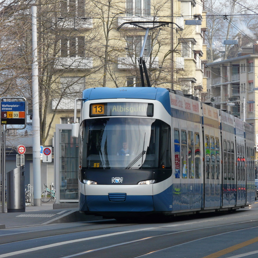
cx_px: 130
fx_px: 2218
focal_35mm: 263
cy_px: 129
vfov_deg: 6.7
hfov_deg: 6.7
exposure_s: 1/200
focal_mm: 36.5
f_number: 4
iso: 100
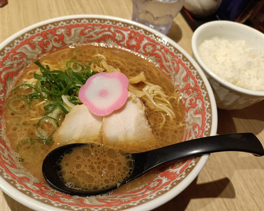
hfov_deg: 62.2
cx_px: 128
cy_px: 109
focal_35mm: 28
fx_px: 219
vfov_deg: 51.5
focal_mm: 4.7
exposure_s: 1/60
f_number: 1.7
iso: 250
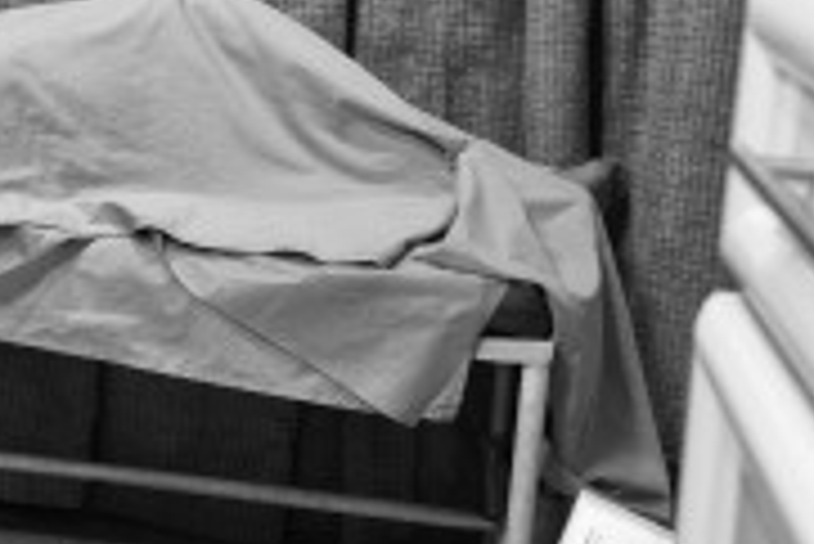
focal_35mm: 79
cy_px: 38
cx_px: 13
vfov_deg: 17.0
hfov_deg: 24.6
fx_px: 1788
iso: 1250
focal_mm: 18
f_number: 2
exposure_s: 1/80
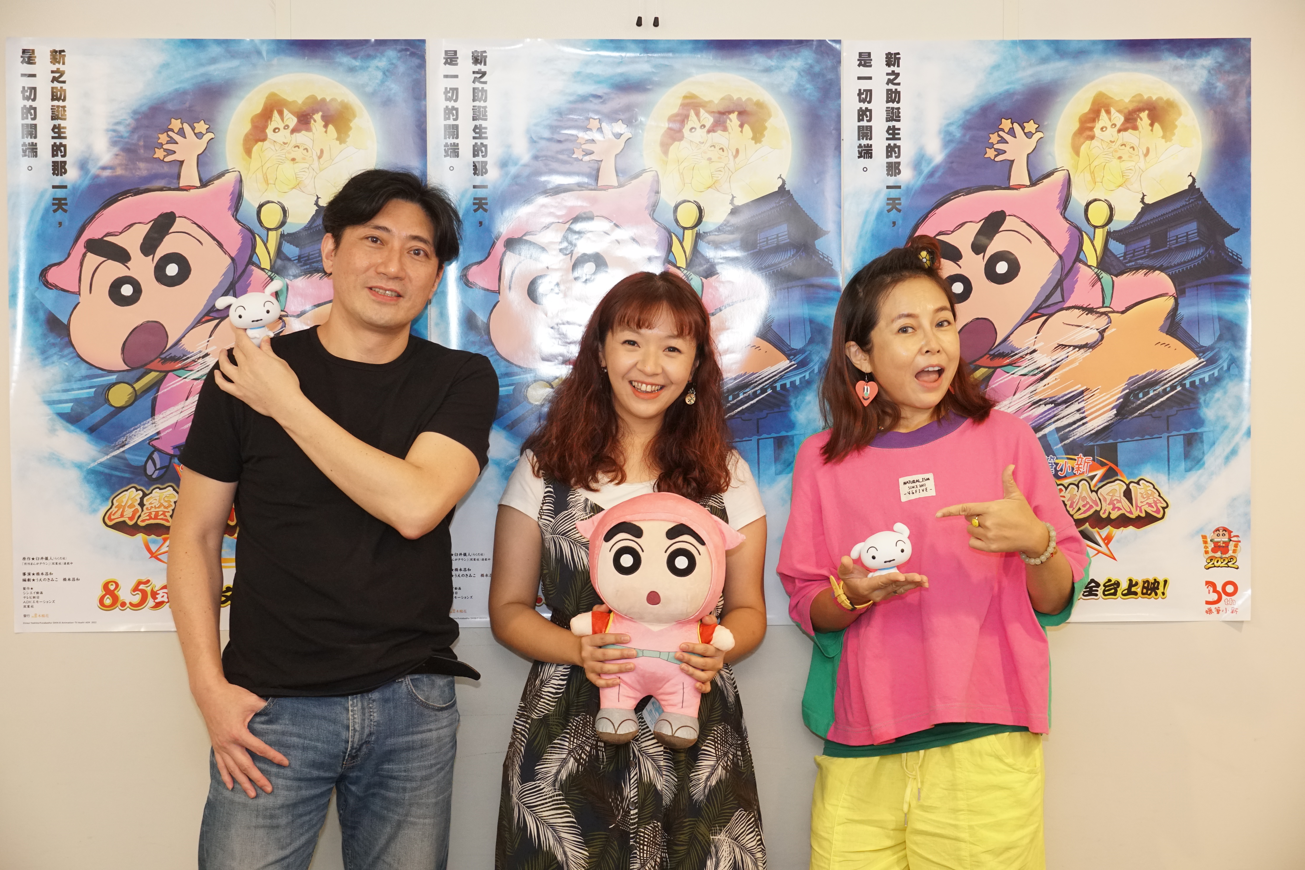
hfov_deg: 31.9
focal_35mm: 63
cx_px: 652
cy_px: 435
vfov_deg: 21.6
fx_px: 2284
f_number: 5
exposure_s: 1/60
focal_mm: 42
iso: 1600
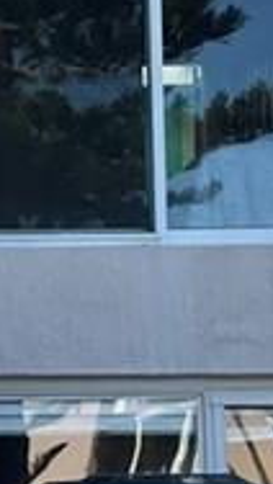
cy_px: 252
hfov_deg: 6.5
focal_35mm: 181
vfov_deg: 11.9
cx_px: -286
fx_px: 2325
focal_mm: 4.2
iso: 32
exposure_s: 1/1043
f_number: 1.6
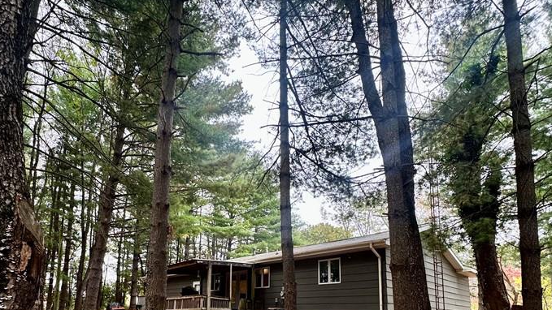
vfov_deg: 45.6
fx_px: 337
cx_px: 228
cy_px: 270
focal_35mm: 23
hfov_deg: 78.0
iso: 80
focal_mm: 2.22
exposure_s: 1/99
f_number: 2.2
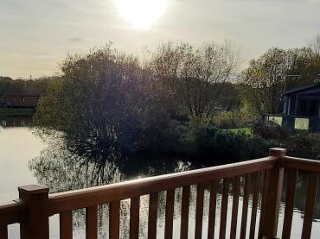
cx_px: 99
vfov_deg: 39.3
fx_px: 333
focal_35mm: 36
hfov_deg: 50.2
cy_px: 152
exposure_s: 1/1718
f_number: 2.2
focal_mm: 1.74
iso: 40
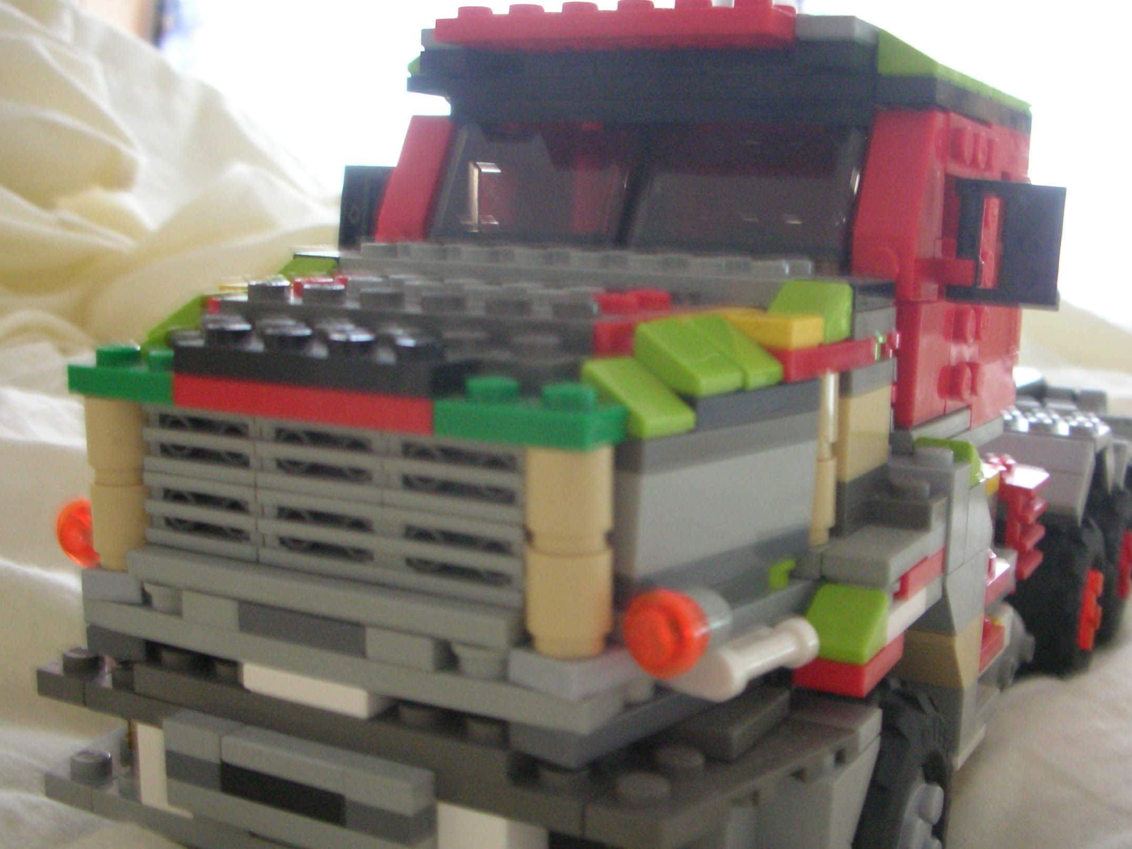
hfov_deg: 44.8
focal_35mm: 42
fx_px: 1373
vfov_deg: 34.3
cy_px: 465
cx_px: 580
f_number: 3
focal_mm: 5.8
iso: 200
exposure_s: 1/3
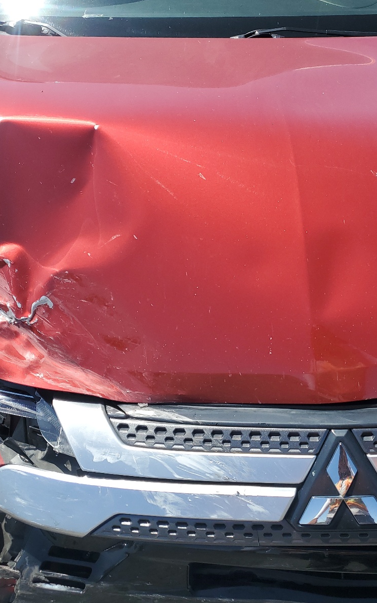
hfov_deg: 33.9
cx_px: 272
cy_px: 302
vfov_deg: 52.7
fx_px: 608
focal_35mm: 37
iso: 50
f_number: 1.5
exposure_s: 1/2500
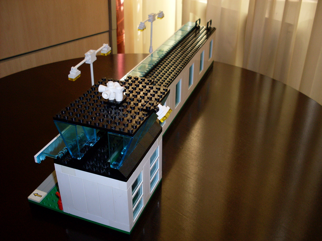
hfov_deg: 49.0
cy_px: 120
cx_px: 161
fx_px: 353
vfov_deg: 37.7
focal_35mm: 38
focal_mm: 6.3
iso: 100
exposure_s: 1/45
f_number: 2.8
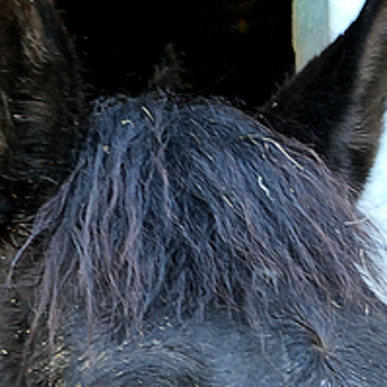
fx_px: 1530
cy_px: 566
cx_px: 263
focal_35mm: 121
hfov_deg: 14.4
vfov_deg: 13.6
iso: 400
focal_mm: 14.9
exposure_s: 1/80
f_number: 3.4
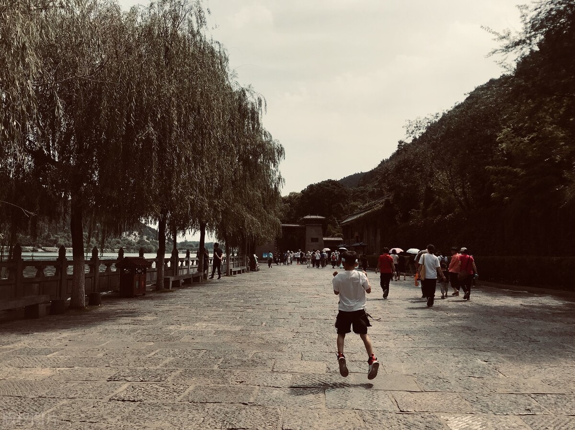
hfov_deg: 63.5
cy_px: 215
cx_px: 288
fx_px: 465
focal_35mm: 28
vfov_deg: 49.7
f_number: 1.8
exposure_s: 1/3546
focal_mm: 3.99
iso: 20
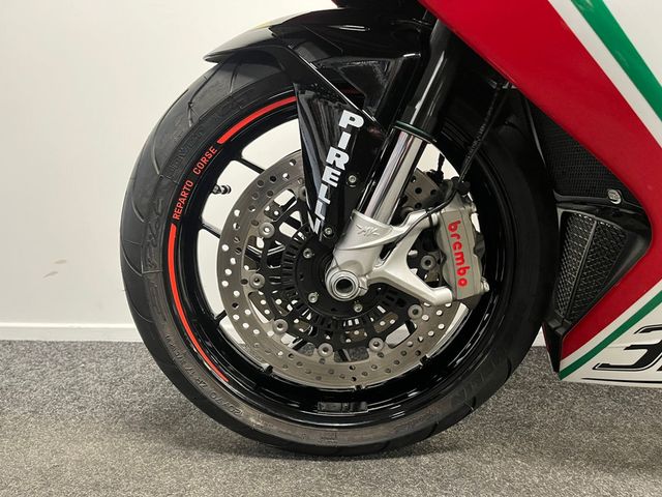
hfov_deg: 67.3
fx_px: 497
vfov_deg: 53.1
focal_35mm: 26
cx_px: 331
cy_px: 248
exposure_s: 1/33
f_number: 1.6
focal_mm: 5.1
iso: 400
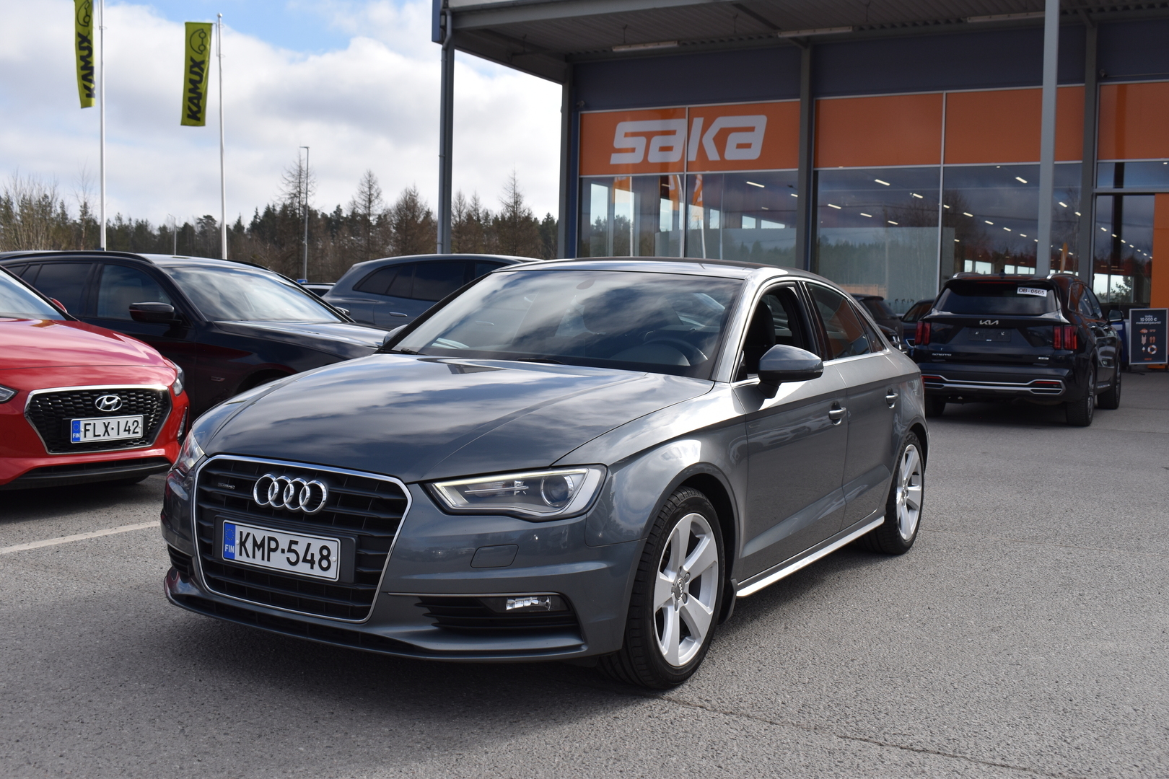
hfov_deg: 51.3
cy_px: 390
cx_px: 584
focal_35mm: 38
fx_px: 1218
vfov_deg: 35.5
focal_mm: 25
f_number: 8
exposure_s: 1/500
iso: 200
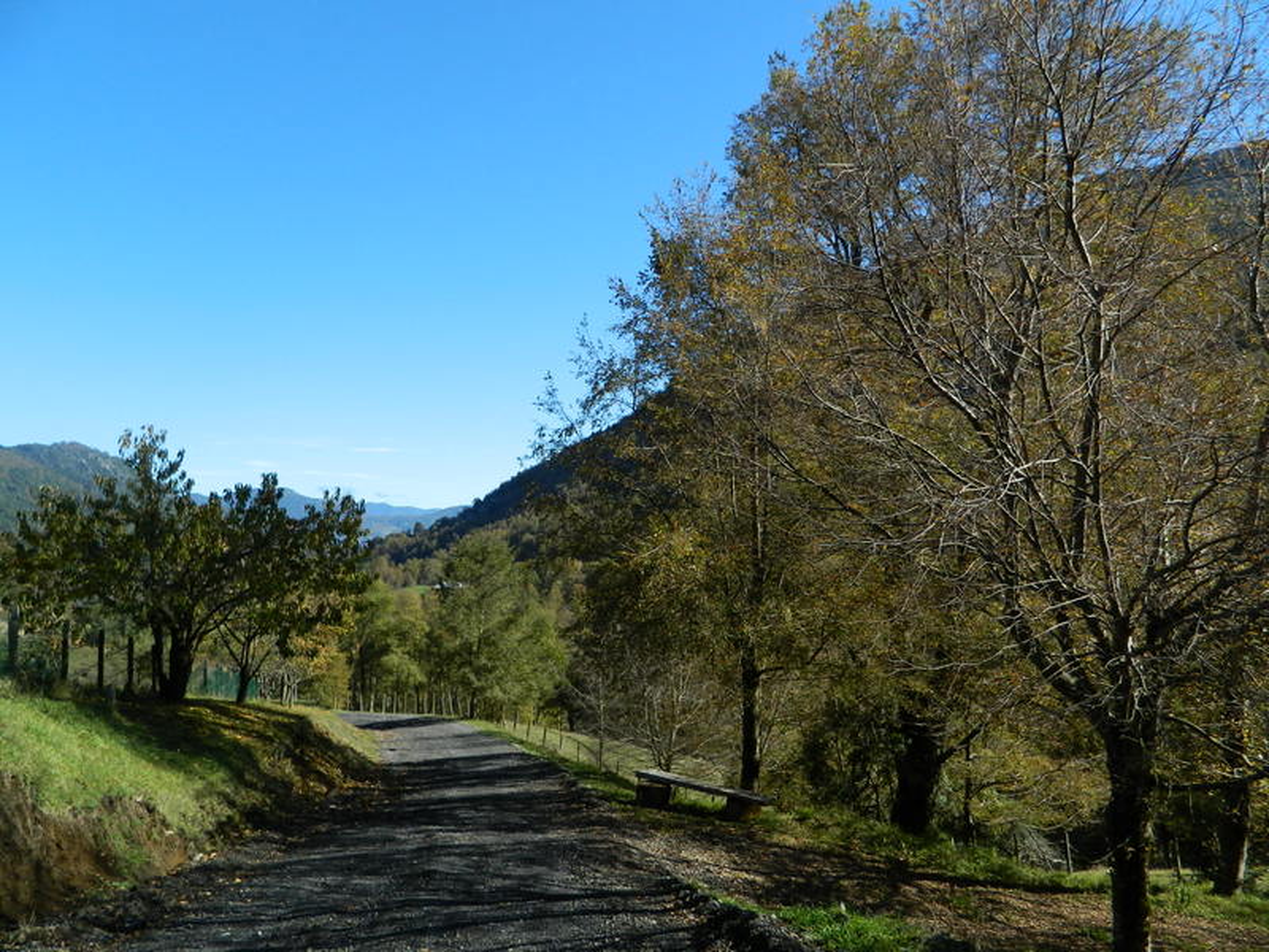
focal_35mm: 25
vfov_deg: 54.9
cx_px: 634
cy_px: 476
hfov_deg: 69.4
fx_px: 916
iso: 80
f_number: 3.1
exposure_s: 1/640
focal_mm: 4.5
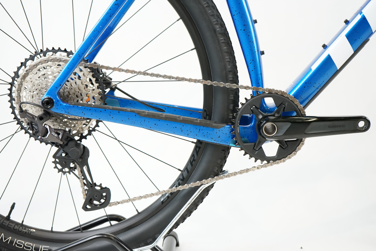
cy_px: 126
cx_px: 188
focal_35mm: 56
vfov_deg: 24.2
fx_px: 585
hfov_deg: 35.6
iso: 2500
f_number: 5
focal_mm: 56
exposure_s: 1/200
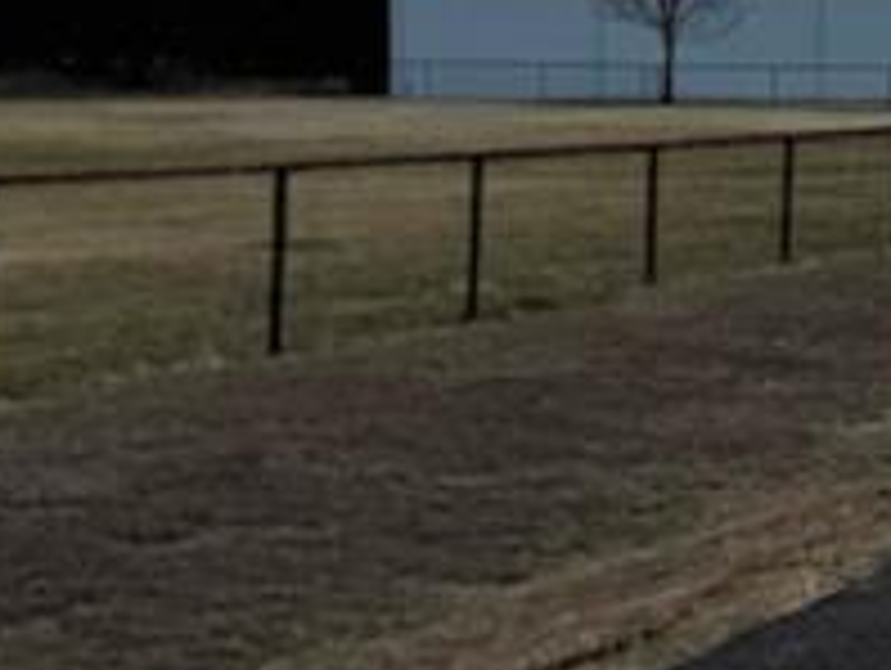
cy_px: 22
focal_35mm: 124
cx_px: 1953
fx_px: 3196
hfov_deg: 13.0
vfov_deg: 11.9
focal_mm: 6.76
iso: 80
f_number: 1.78
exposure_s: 1/6410
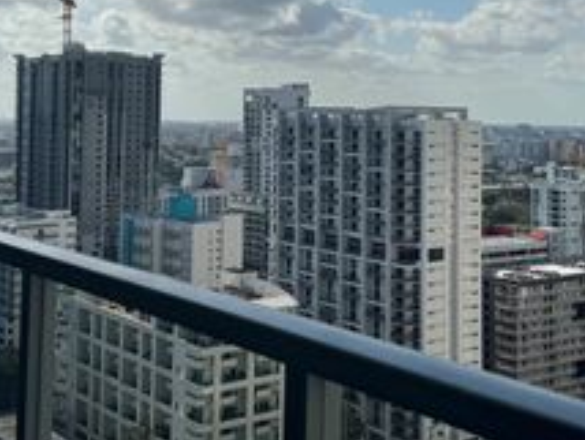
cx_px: 309
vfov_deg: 25.7
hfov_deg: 34.3
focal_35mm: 56
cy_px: 83
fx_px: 947
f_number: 1.78
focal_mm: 6.76
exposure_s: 1/12346
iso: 80
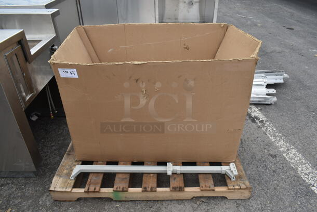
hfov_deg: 67.3
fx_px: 238
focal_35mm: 27
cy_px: 106
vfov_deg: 48.0
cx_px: 158
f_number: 7.1
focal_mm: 18
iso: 100
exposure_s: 1/200
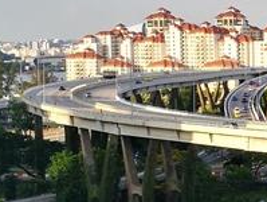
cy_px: 116
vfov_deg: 10.1
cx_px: 357
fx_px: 1144
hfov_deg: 12.8
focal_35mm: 148
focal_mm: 4.5
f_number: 2.2
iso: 50
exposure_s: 1/140
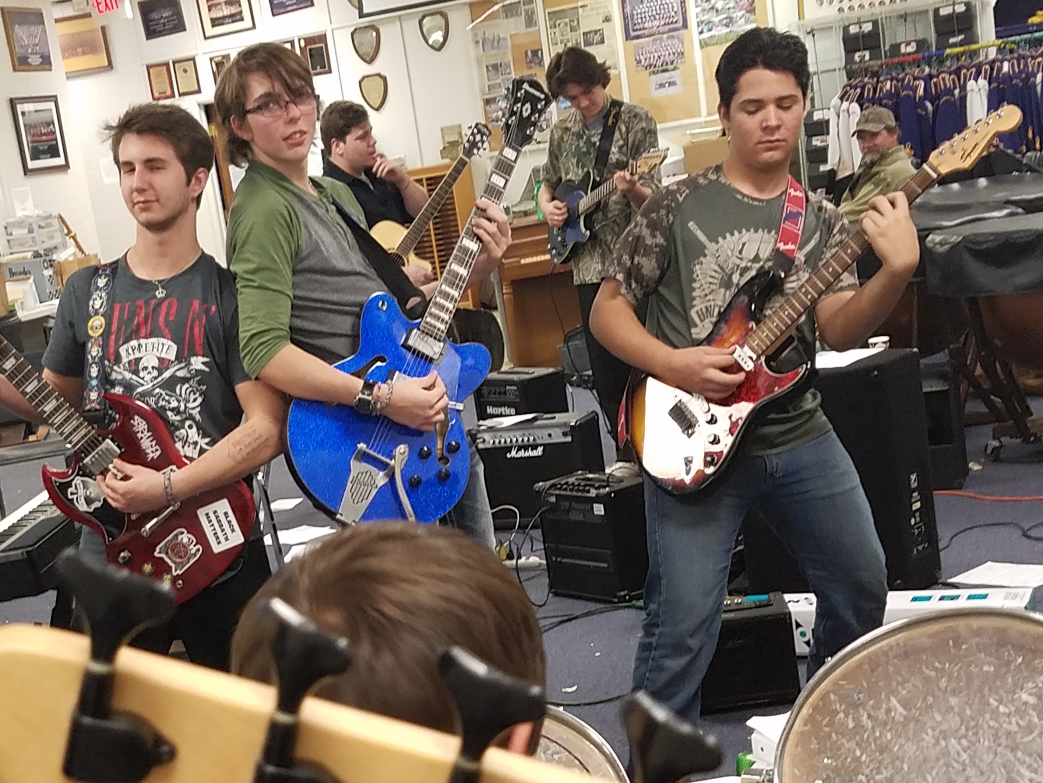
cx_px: 419
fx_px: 1115
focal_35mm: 37
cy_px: 484
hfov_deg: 49.8
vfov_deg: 38.5
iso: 160
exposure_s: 1/24
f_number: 1.7
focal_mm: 4.2
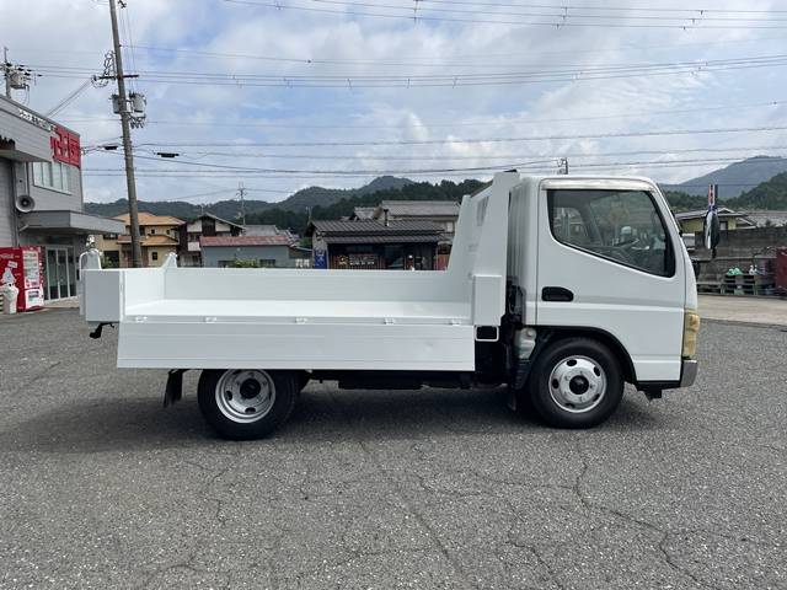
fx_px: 591
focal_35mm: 26
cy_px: 295
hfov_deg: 67.3
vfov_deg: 53.1
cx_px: 394
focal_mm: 4.2
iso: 32
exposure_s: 1/5051
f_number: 1.6
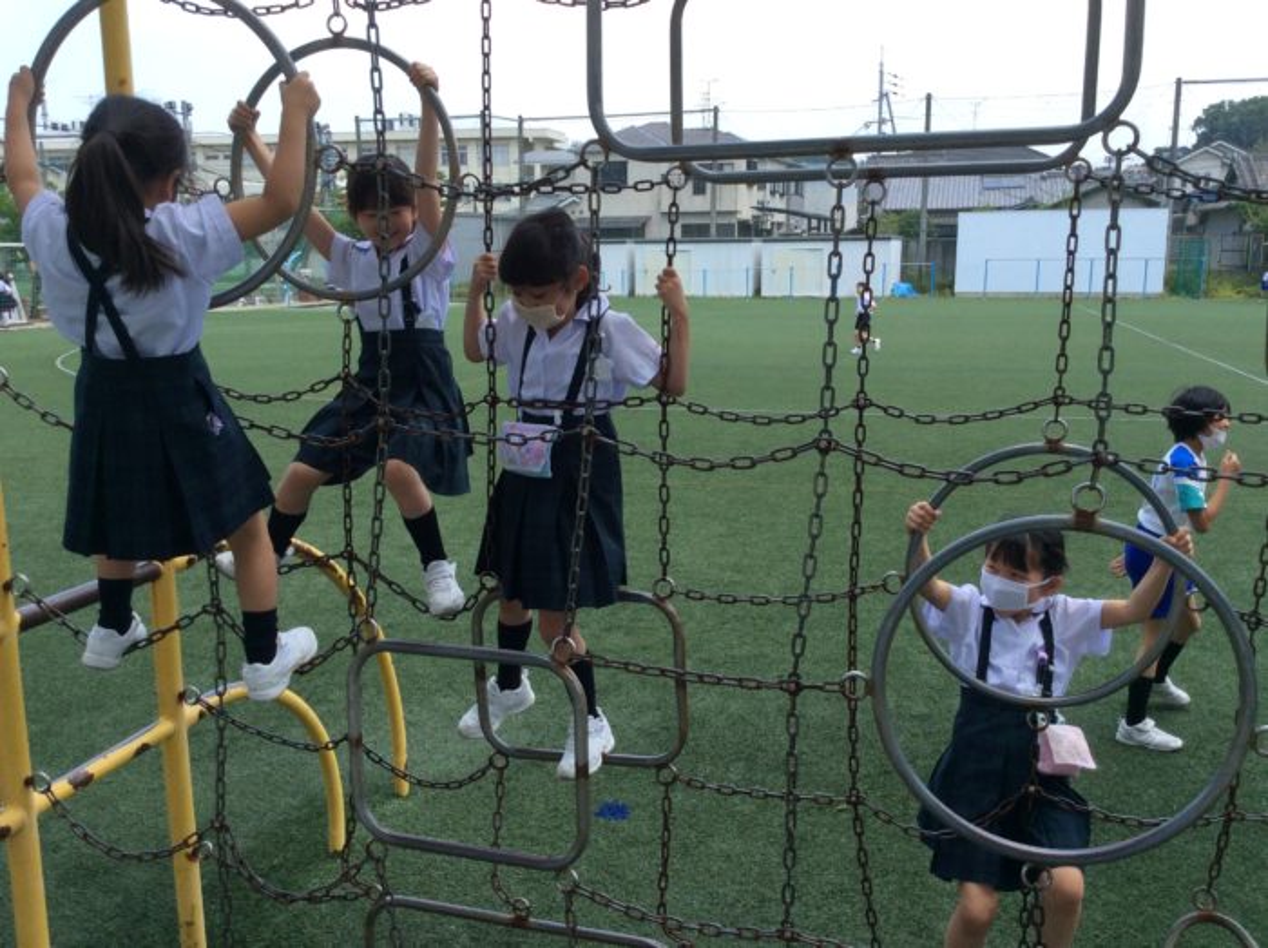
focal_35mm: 32
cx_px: 634
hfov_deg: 56.9
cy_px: 474
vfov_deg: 44.1
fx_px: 1171
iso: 32
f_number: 2.4
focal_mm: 3.3
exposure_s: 1/665
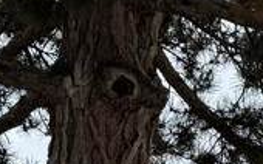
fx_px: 1375
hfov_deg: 10.7
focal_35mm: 192
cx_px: 339
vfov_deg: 6.6
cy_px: 333
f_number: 1.78
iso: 80
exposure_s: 1/2174
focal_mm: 6.76
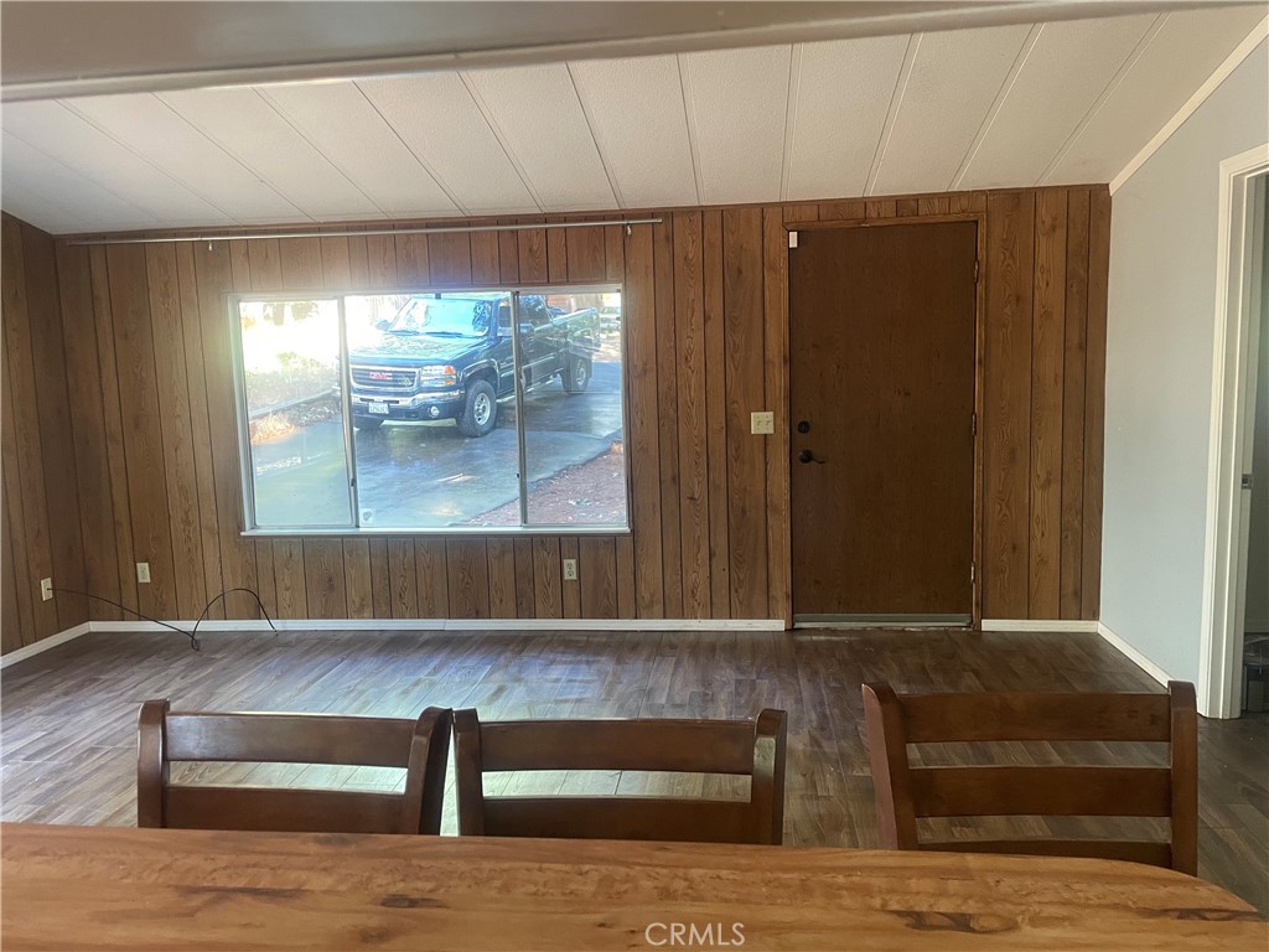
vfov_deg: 53.1
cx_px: 634
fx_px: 953
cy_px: 476
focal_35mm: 26
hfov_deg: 67.3
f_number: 1.6
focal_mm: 4.2
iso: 320
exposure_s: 1/60
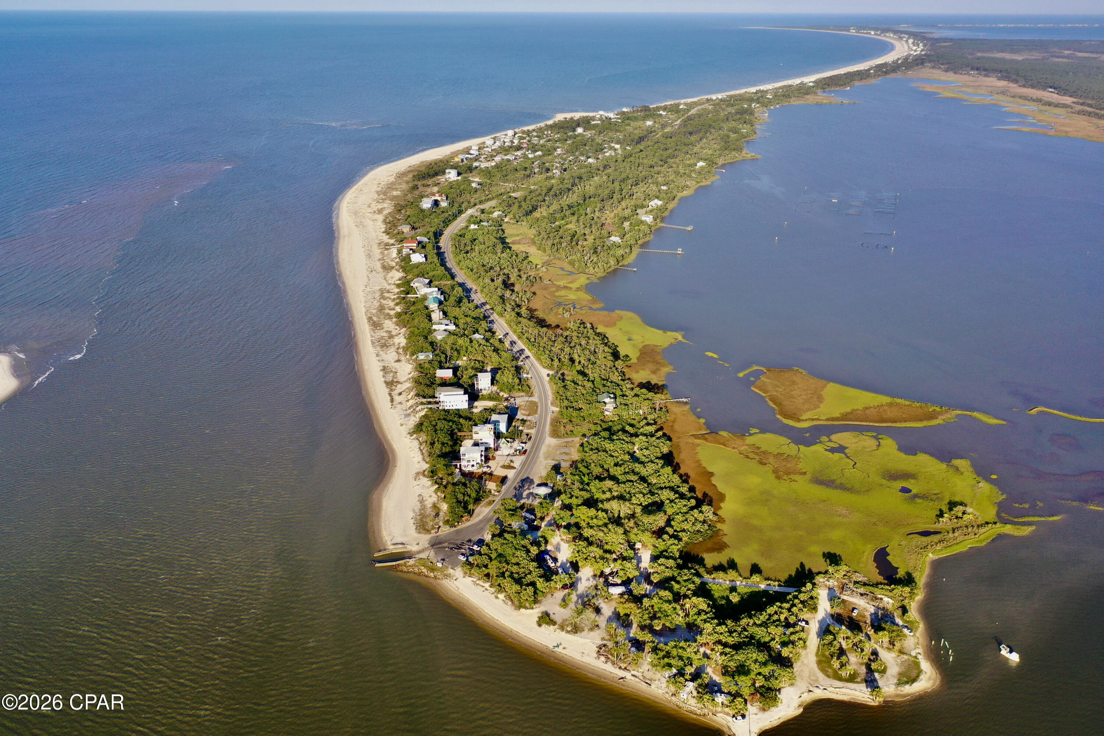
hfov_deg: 65.5
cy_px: 368
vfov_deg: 46.4
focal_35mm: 28
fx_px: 859
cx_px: 552
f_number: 3.2
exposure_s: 1/50
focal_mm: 10.26
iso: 100
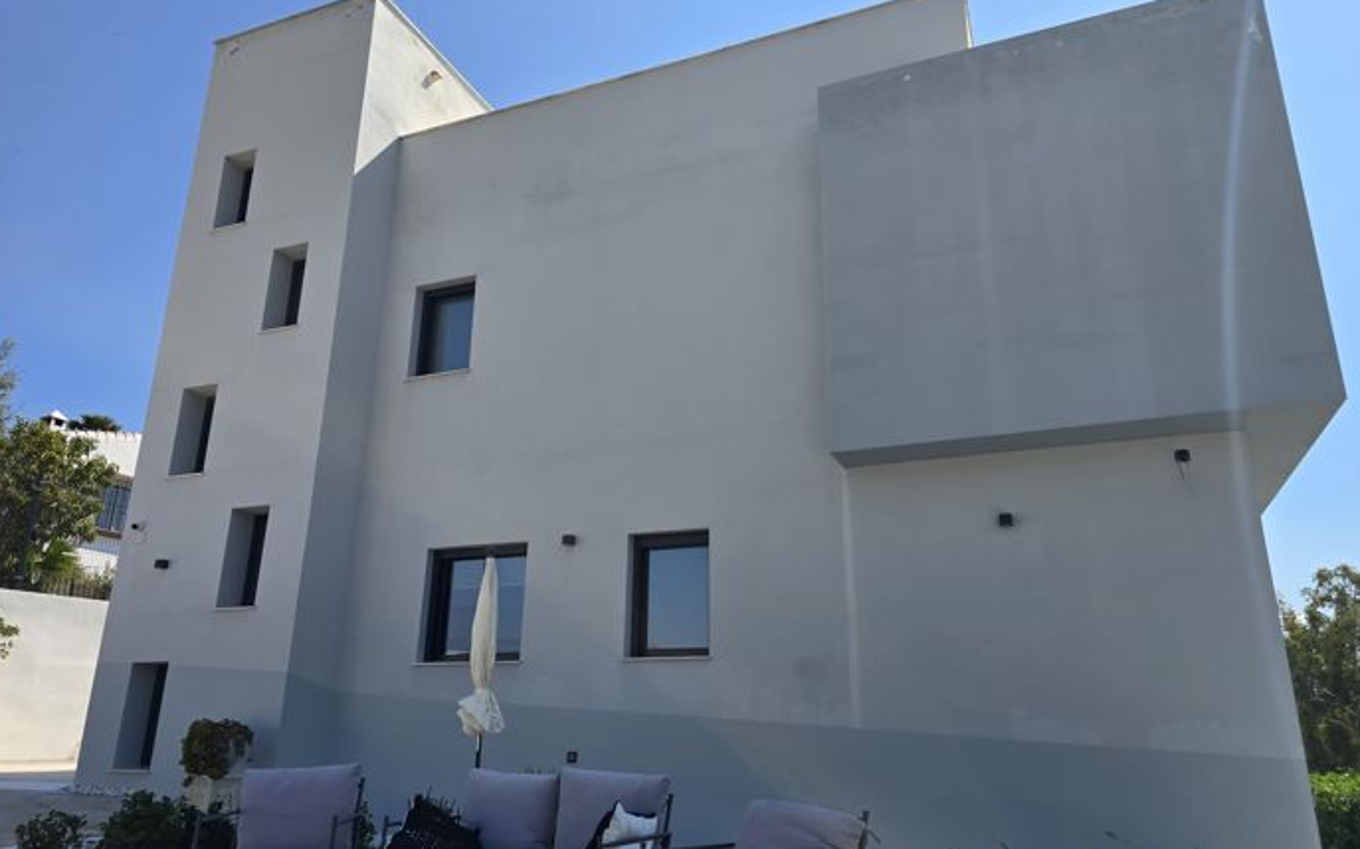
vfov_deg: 49.2
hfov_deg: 72.6
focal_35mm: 25
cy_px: 447
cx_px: 676
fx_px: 926
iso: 12
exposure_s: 1/978
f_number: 1.7
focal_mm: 6.3
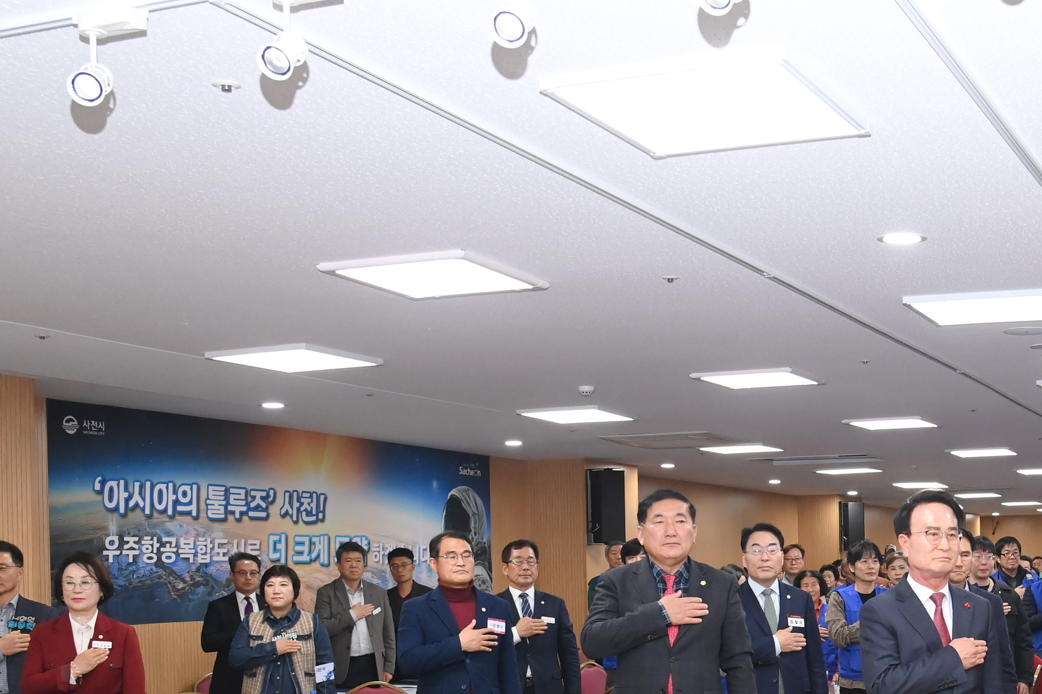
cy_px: 597
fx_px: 1447
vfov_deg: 26.3
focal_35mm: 50
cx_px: 936
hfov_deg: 37.1
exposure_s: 1/250
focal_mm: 24
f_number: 6.3
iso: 2500
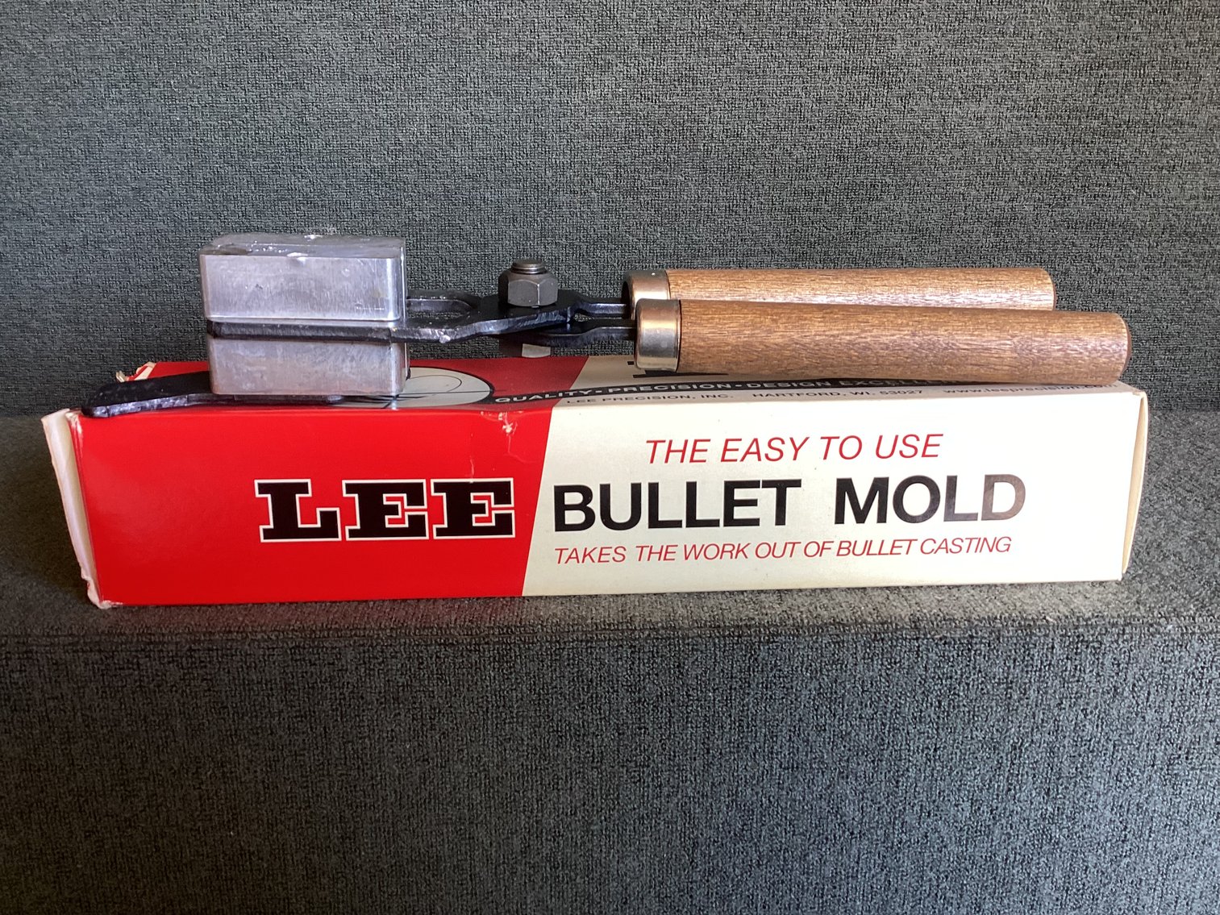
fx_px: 1093
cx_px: 610
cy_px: 458
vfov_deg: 45.4
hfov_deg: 58.3
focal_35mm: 31
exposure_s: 1/50
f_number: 2.4
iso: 100
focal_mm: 3.3
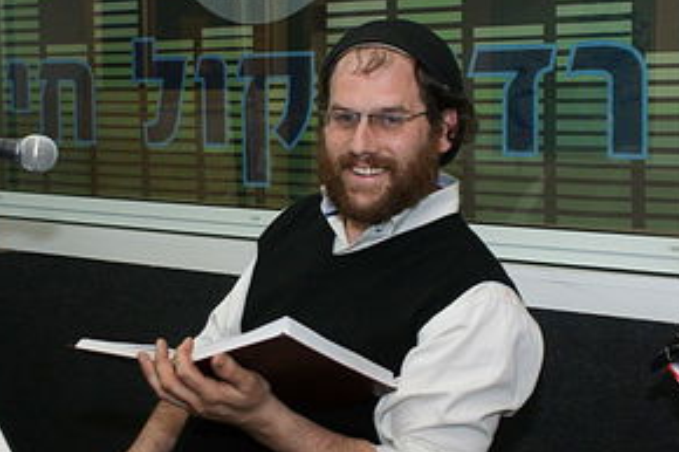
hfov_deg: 32.4
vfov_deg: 21.9
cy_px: 244
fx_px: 1169
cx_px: 335
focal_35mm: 62
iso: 400
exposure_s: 1/60
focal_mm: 30
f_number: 5
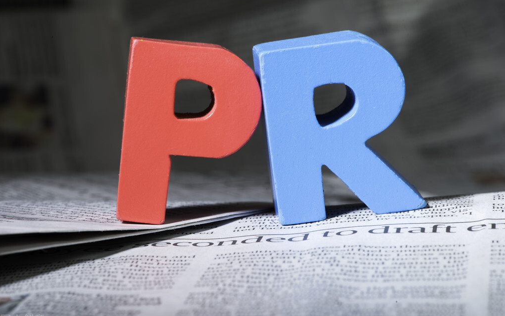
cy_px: 158
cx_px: 253
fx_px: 1487
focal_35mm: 108
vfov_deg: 12.1
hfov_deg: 19.3
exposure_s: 1/200
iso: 100
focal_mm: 105
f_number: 20
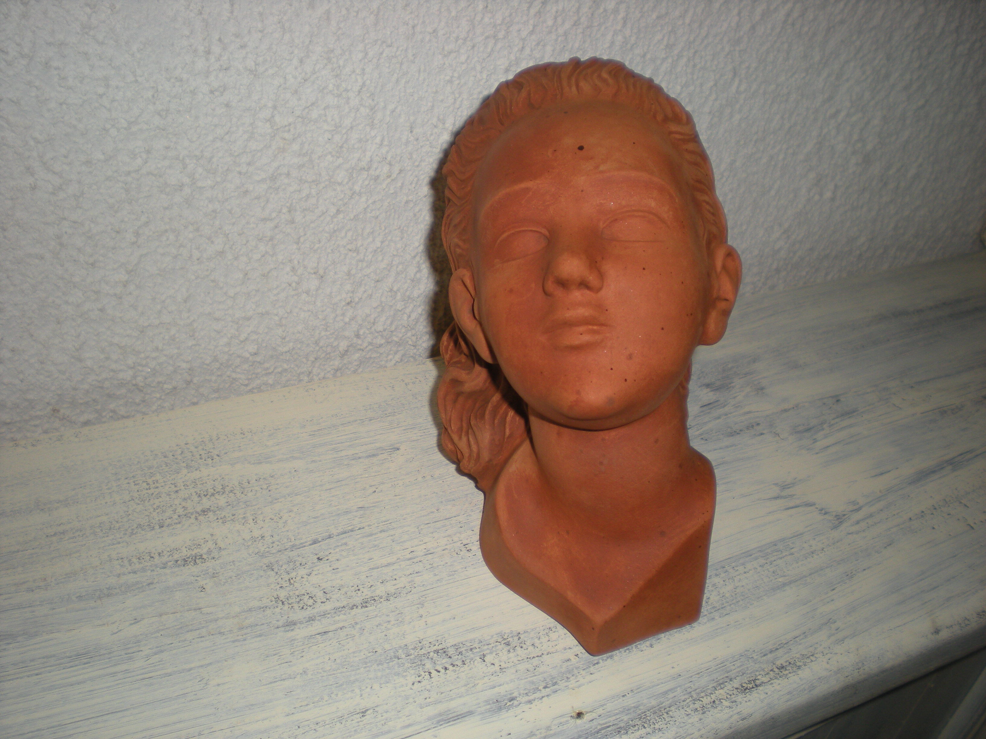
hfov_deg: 49.0
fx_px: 1082
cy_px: 370
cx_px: 493
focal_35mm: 38
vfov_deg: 37.7
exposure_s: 1/60
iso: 64
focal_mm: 6.3
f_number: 3.1
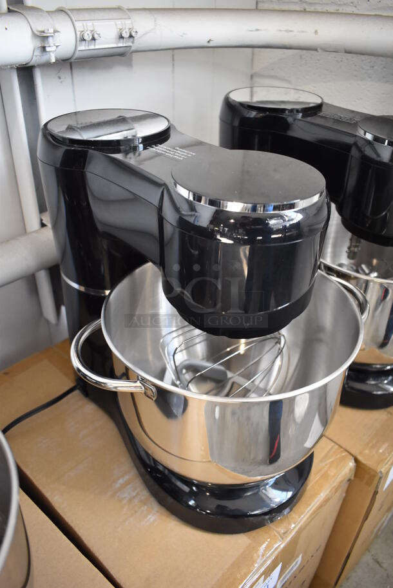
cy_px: 294
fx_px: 441
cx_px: 196
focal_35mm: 27
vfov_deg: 67.3
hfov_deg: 48.0
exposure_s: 1/125
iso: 1600
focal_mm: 18
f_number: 3.5
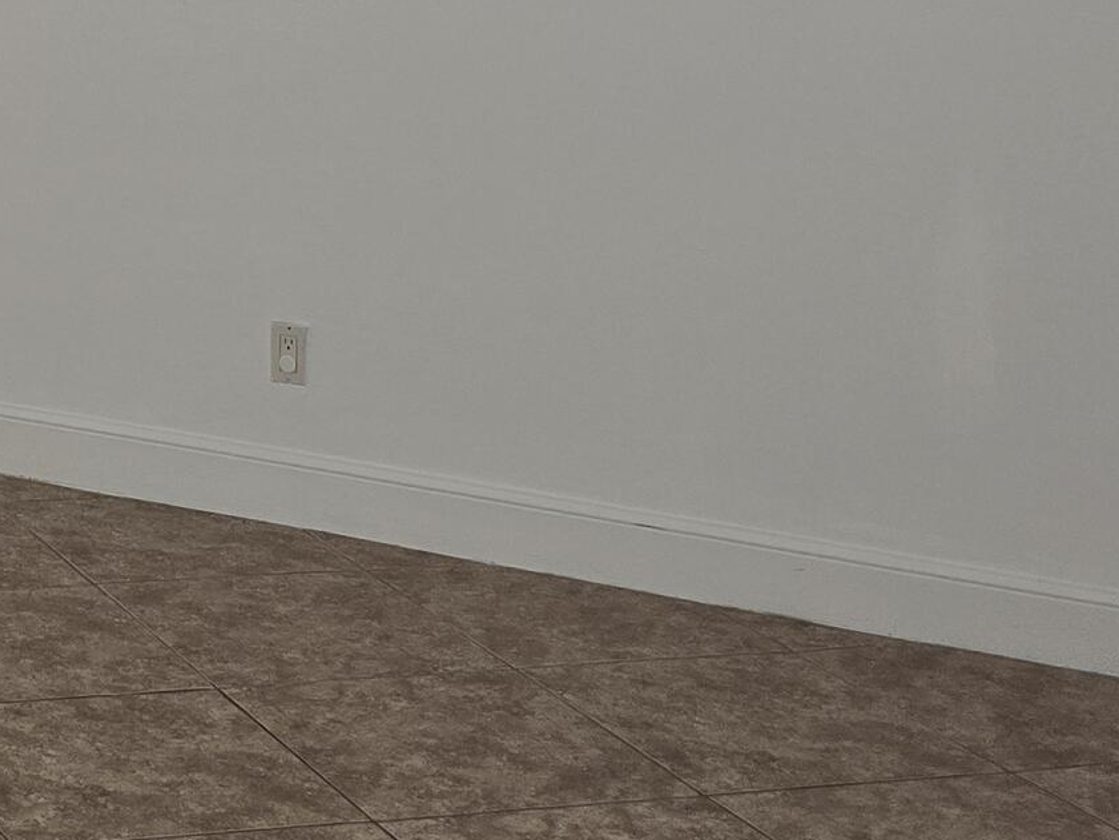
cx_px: -76
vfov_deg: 17.4
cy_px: -60
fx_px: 2651
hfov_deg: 22.6
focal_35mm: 82
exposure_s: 1/120
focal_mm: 6.3
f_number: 1.7
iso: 250
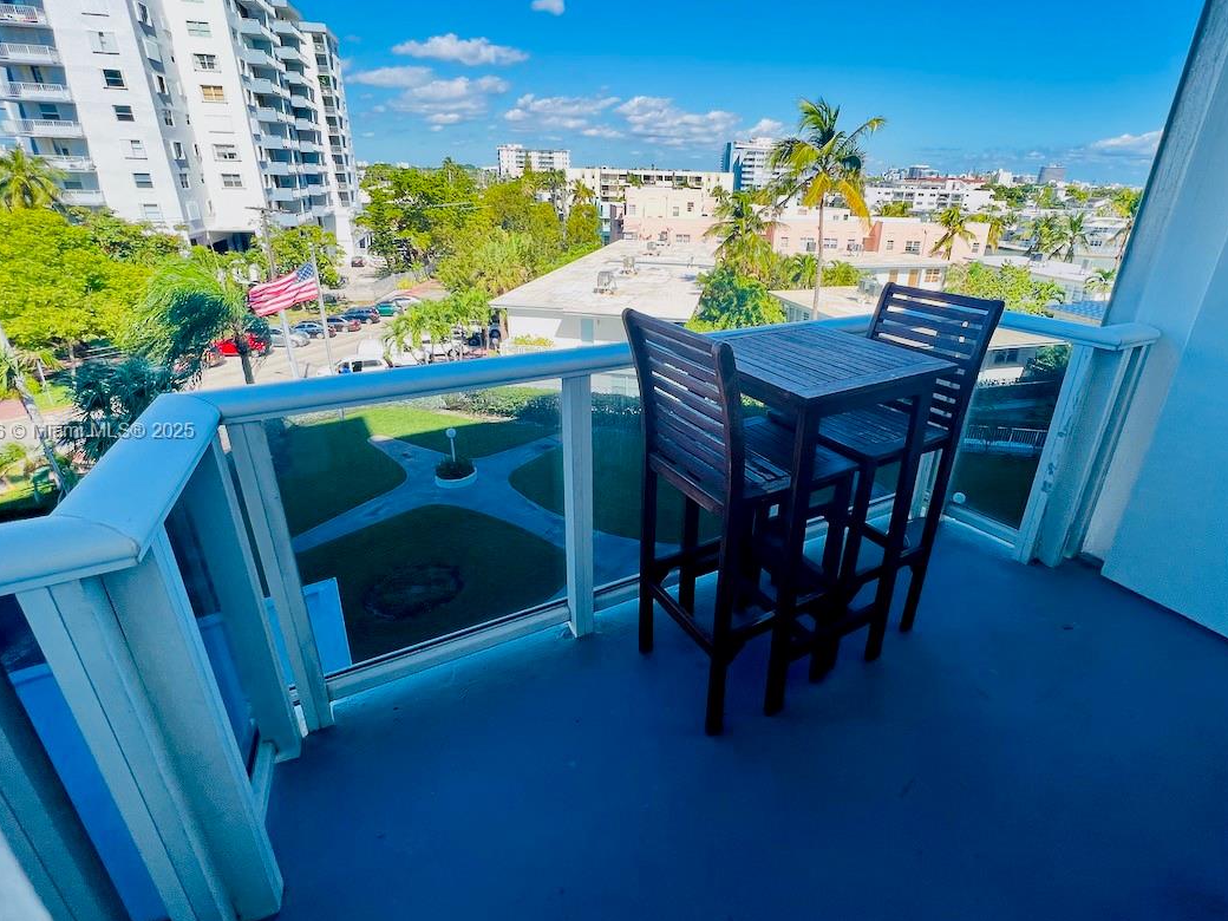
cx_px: 658
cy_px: 433
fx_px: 568
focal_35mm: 16
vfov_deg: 78.0
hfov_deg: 94.3
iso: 32
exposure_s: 1/626
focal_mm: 1.57
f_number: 1.8
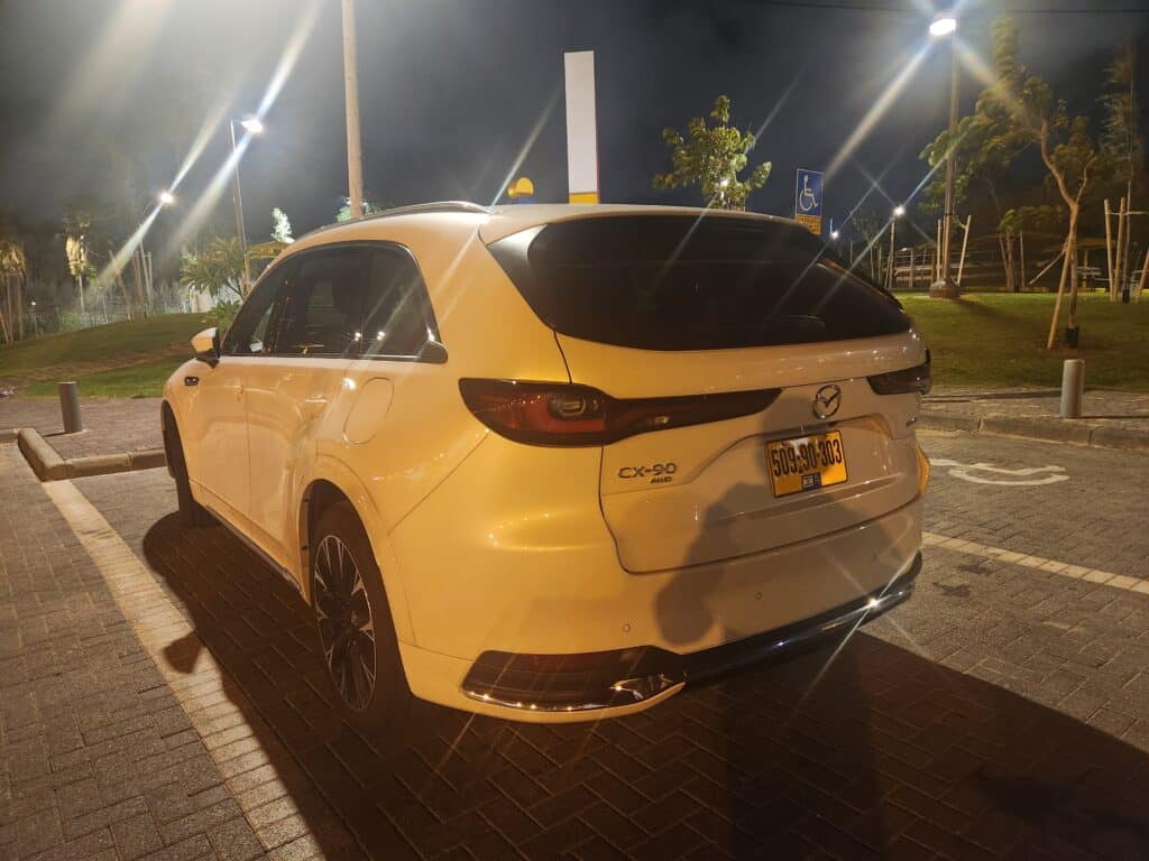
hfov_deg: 73.9
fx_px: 763
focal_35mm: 23
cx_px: 574
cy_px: 430
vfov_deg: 58.9
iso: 640
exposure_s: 1/25
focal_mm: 5.4
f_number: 1.8
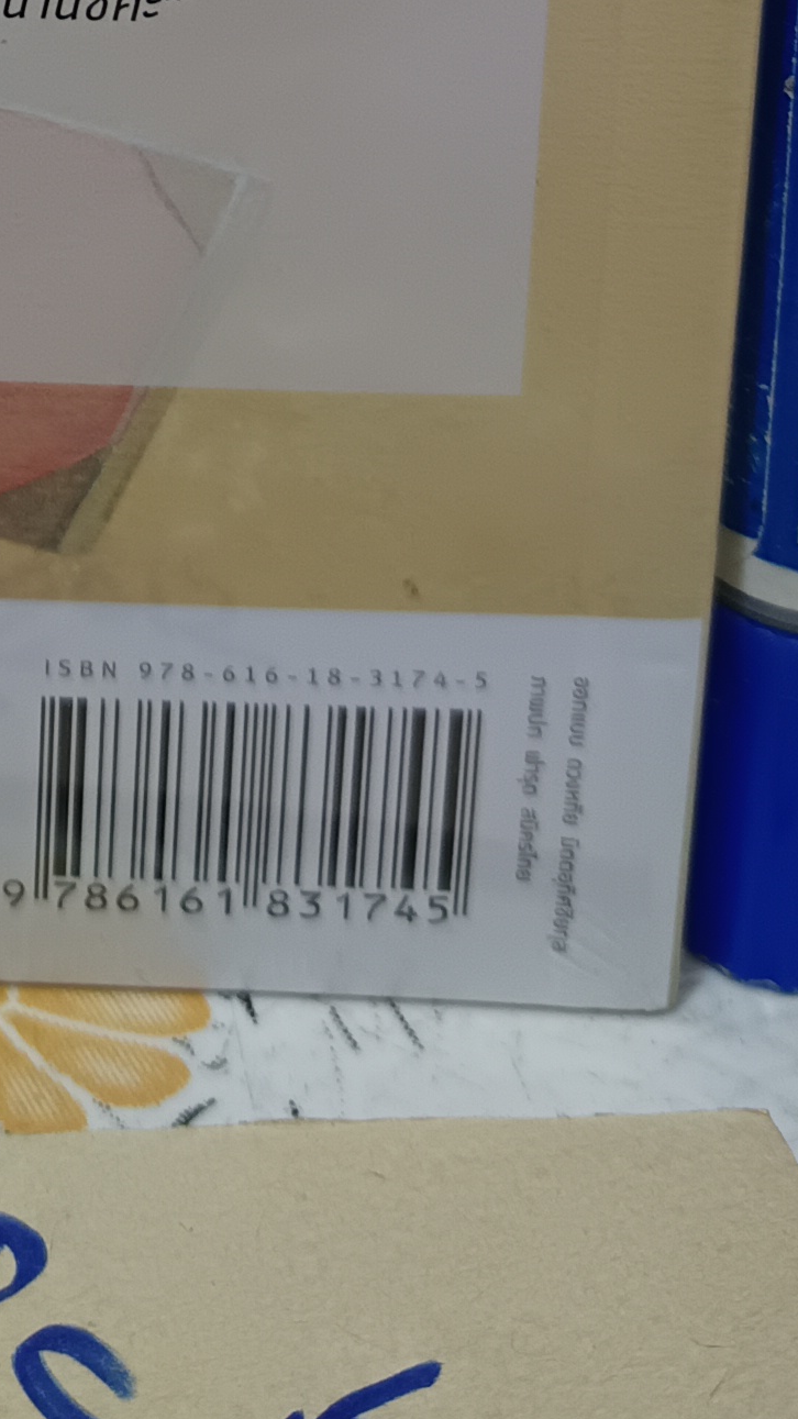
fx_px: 3048
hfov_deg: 14.2
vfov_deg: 23.2
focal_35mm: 81
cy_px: -424
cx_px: -307
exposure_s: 1/33.3
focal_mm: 5.31
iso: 824
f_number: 1.7
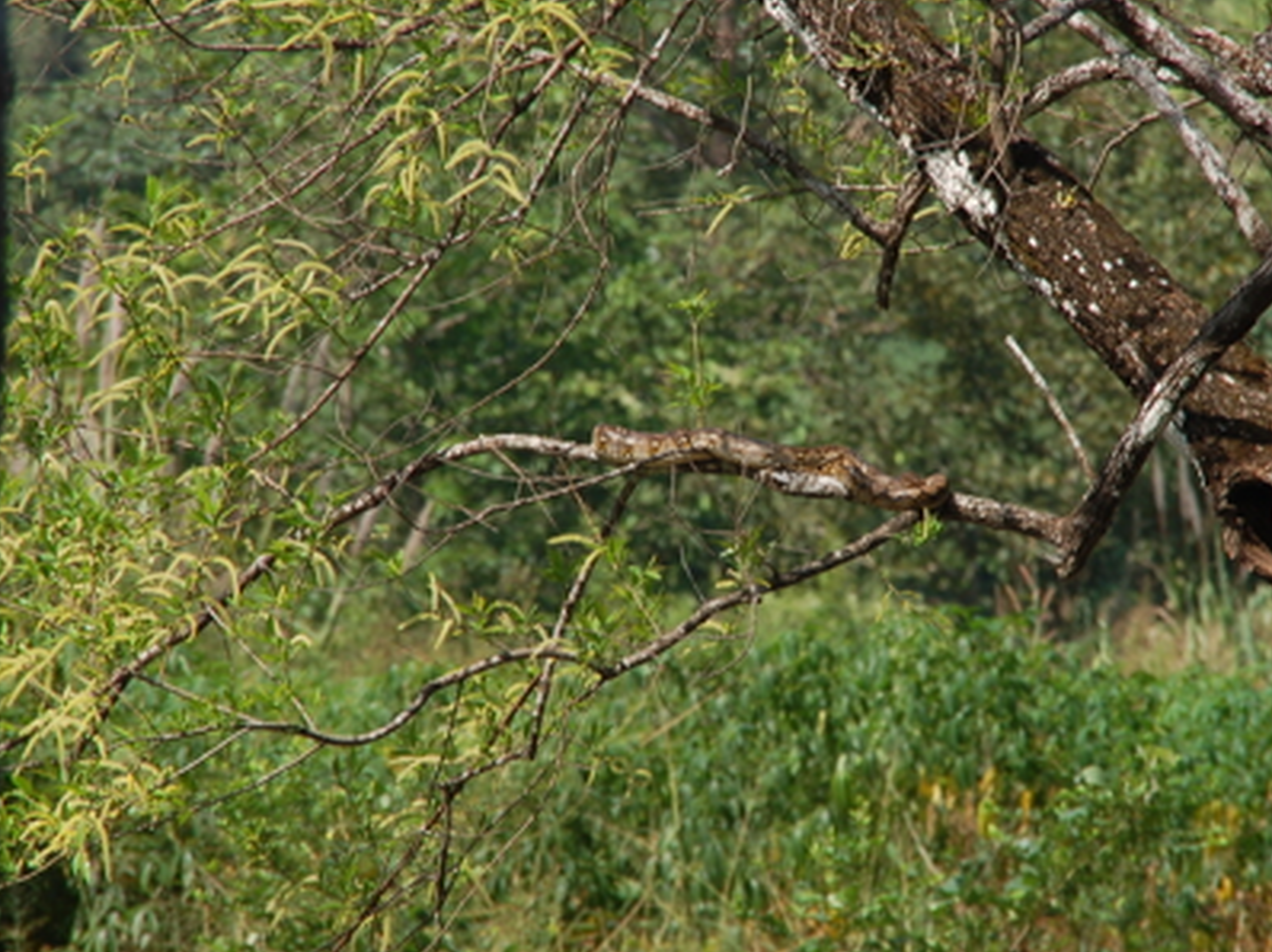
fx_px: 18288
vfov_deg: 3.0
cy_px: 431
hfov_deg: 4.0
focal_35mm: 498
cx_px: 757
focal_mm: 250
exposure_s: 1/125
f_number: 11
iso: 200
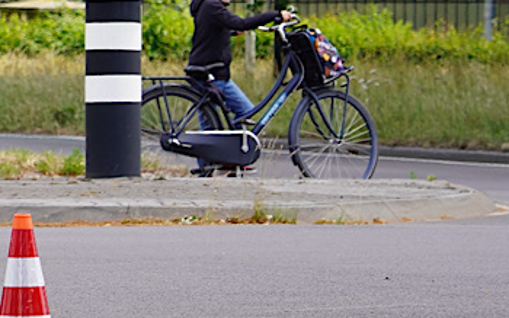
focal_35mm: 587
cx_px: -877
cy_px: 60
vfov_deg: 2.2
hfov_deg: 3.5
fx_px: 8145
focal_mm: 105
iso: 100
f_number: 5
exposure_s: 1/160
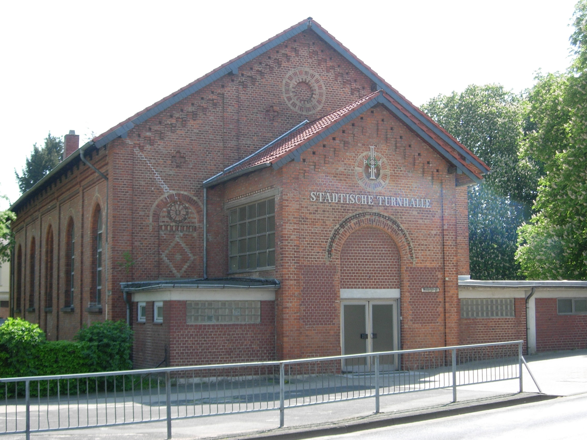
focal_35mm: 51
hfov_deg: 37.5
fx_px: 865
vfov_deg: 28.6
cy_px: 220
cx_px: 294
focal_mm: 10.6
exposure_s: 1/443
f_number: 3.2
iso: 79
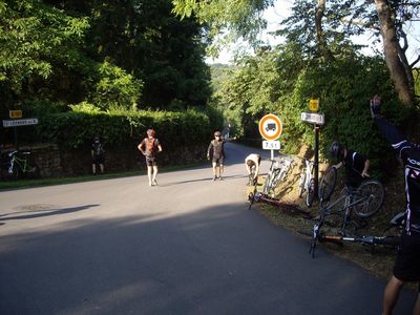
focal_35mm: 38
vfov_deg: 37.7
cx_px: 210
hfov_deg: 49.0
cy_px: 158
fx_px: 461
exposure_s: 1/200
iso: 64
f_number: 2.8
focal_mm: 7.9
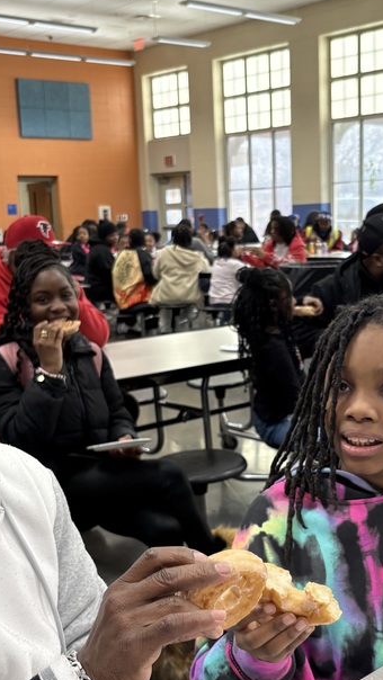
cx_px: 242
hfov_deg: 24.9
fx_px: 866
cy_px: 379
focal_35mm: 48
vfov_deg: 42.8
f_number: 1.6
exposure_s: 1/60
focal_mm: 5.96
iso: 160
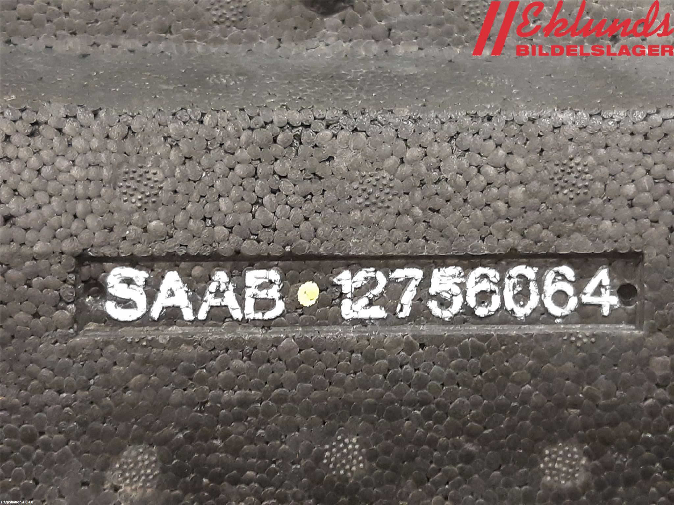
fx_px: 506
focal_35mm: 26
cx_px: 337
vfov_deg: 53.1
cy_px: 252
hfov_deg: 67.3
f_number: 1.7
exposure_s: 1/33
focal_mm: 3.93
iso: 250
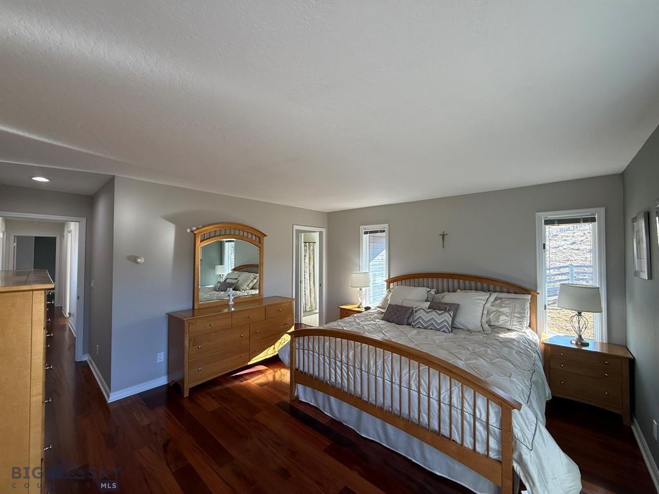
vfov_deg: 85.7
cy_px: 247
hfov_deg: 102.1
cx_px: 330
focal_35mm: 14
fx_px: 267
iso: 64
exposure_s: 1/120
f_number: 2.2
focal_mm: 2.22
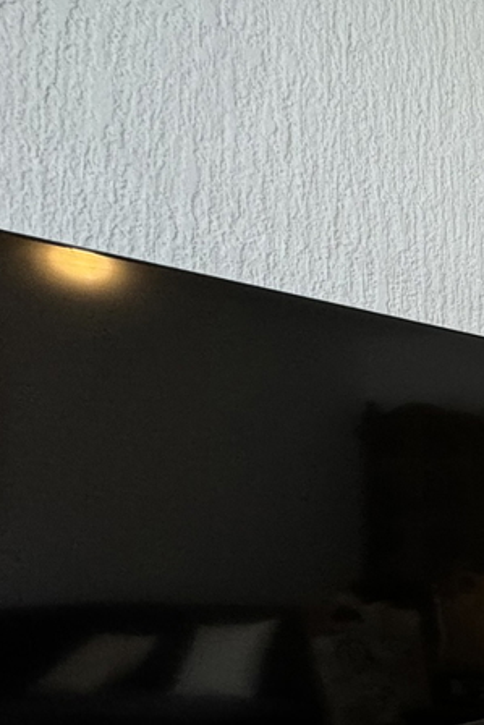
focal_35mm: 39
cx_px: 906
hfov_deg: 20.8
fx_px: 786
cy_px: 521
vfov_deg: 48.1
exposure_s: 1/50
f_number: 2.2
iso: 200
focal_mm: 2.22
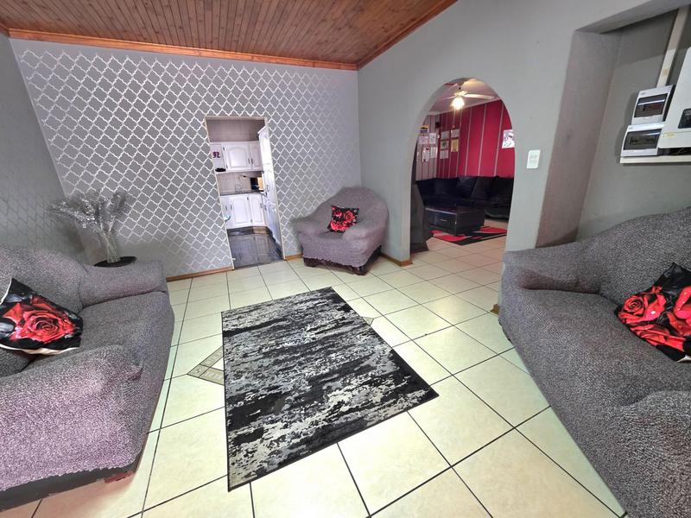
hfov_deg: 106.2
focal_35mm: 13
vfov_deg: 89.9
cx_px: 346
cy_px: 259
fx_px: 260
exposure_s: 1/50.3
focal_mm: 2.2
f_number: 1.9
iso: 320
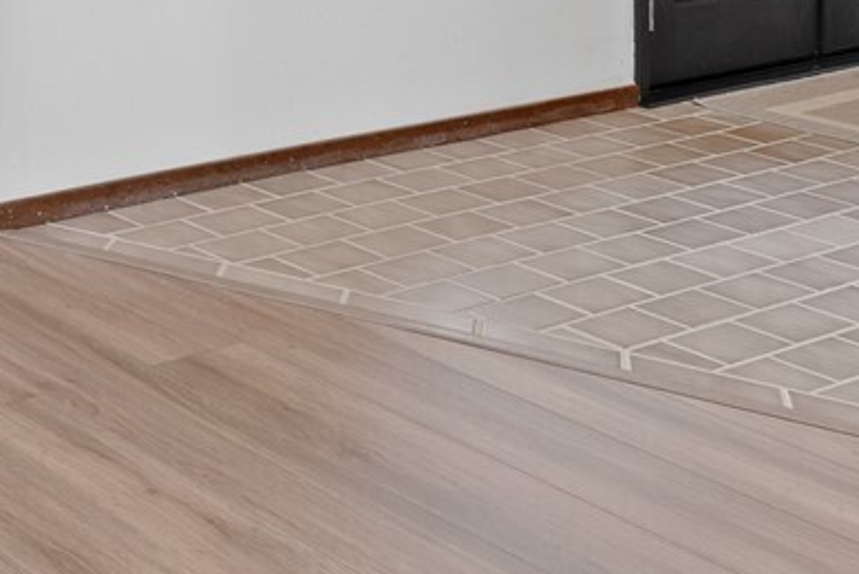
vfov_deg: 19.3
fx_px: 1457
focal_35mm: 61
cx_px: -562
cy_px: -299
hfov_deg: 23.2
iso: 400
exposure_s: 1/6
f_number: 8
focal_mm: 14
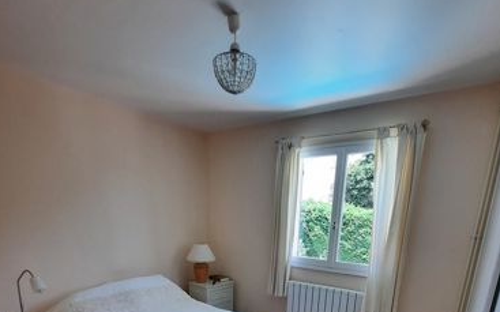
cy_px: 302
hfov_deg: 85.1
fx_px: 272
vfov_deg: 50.0
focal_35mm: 20
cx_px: 258
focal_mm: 1.74
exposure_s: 1/50
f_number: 2.2
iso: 40
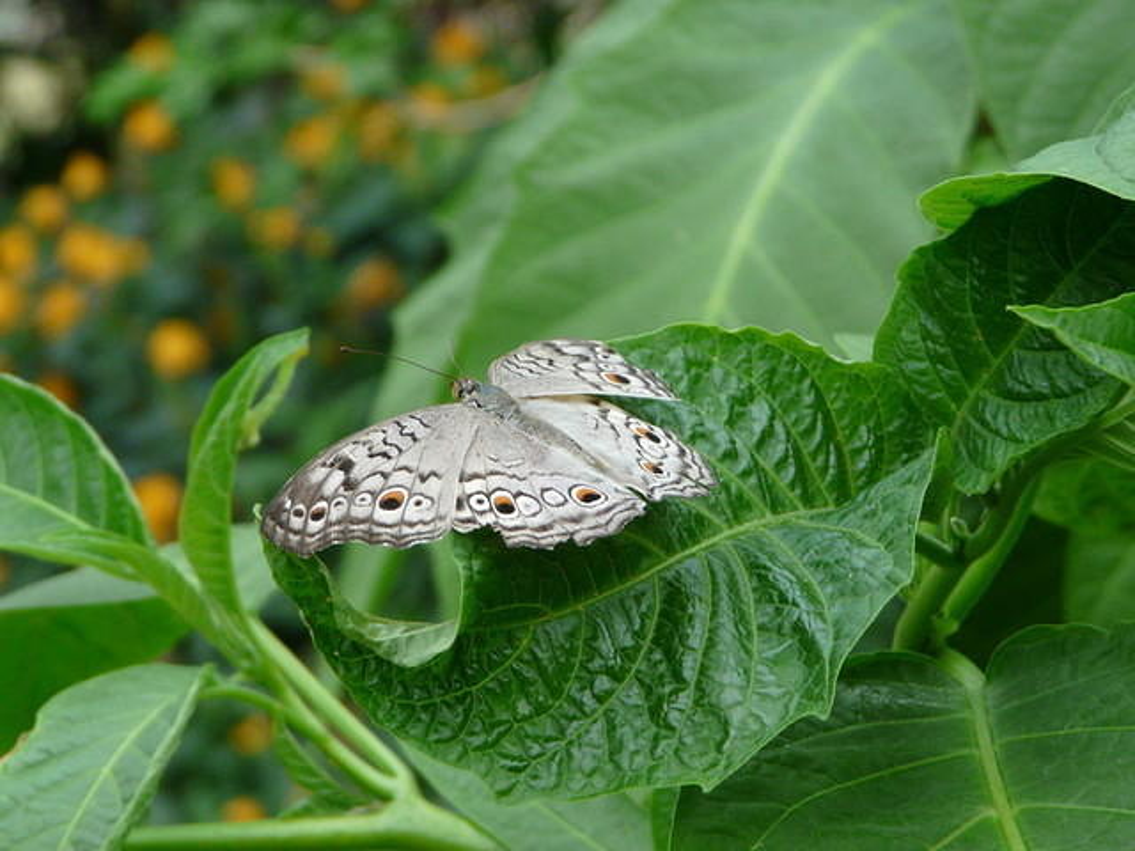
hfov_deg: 14.8
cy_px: 426
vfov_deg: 11.1
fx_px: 4361
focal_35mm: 133
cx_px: 568
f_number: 3.6
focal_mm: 17
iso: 200
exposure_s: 1/200
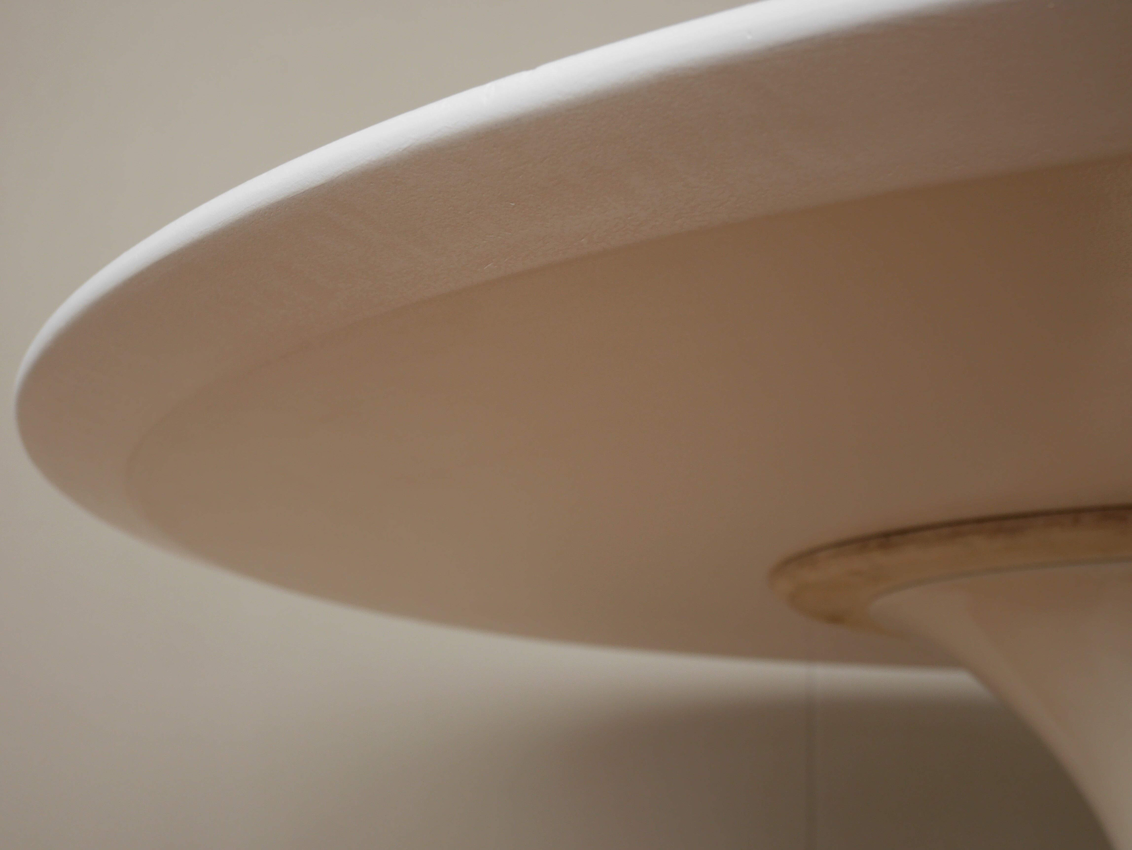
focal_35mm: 44
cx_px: 566
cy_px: 425
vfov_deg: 32.9
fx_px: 1439
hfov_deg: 42.9
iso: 320
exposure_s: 1/60
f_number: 4.9
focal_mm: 22
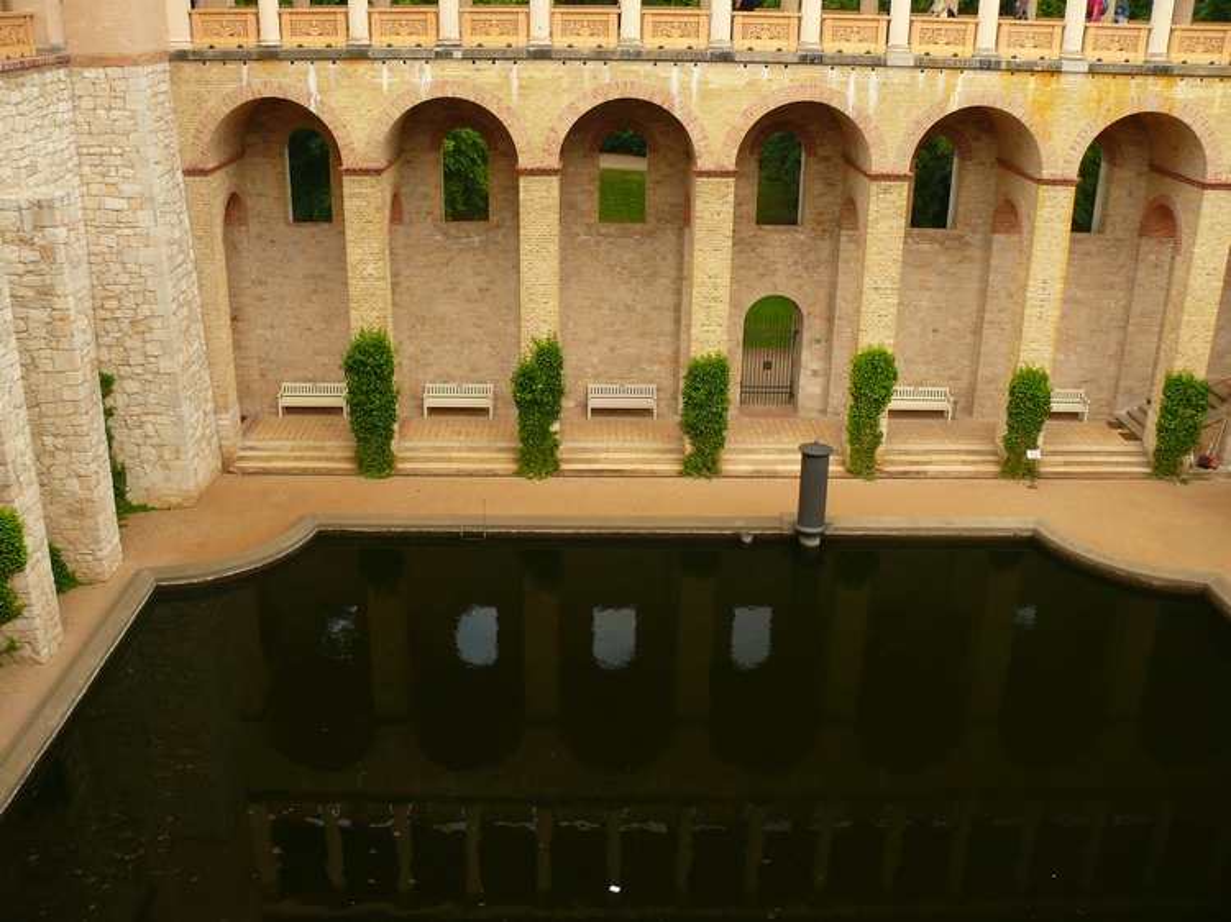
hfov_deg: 52.6
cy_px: 461
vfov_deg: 40.7
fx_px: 1244
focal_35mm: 35
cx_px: 616
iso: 100
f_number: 3.6
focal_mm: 7.4
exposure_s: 1/100
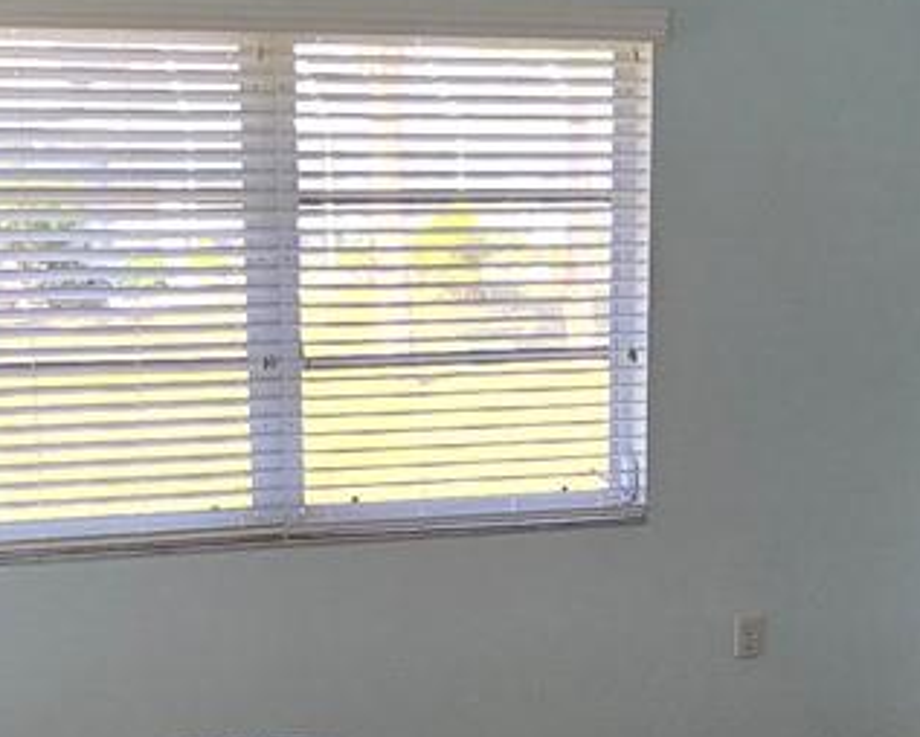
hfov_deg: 29.4
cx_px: 572
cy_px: 586
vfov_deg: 23.5
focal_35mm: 64
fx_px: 1744
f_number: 2.2
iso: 80
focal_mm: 2.2
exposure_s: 1/120
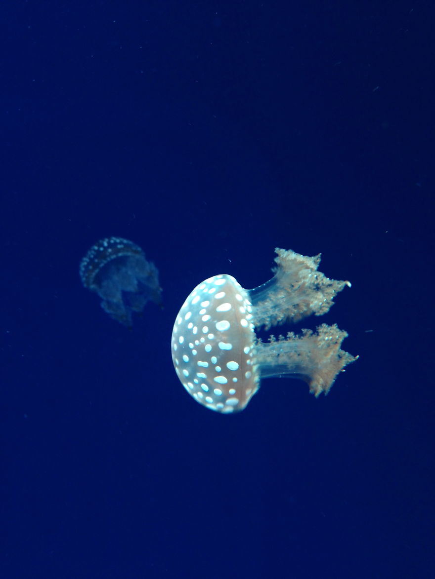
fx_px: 553
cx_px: 218
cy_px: 290
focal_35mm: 33
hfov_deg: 43.0
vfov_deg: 55.3
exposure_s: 1/20
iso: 64
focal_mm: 4.12
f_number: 2.4
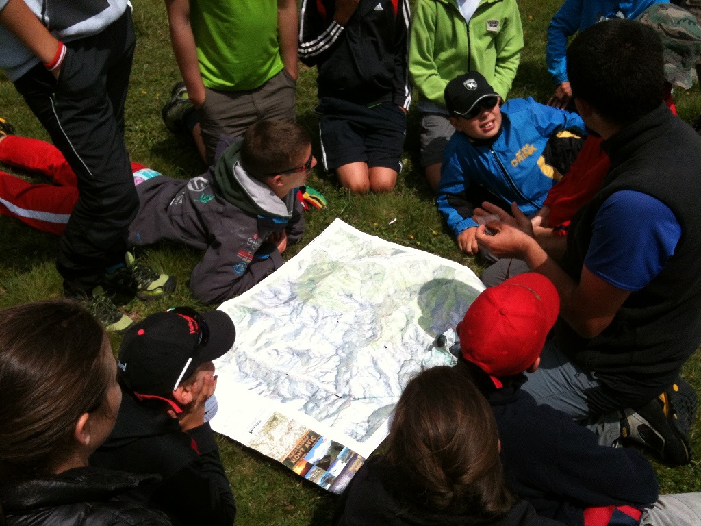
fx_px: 709
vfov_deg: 40.7
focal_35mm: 35
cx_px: 350
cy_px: 263
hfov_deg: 52.6
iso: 64
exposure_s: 1/2421
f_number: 2.8
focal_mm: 3.85
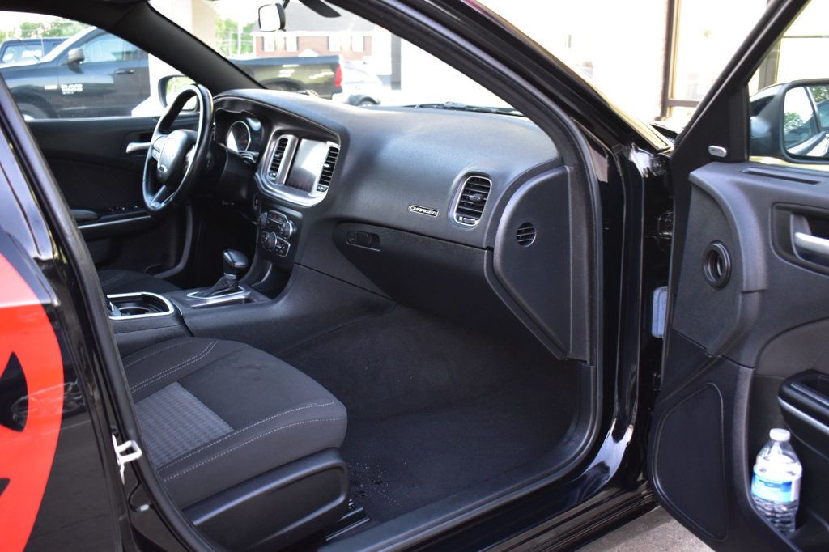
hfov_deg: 55.1
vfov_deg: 38.3
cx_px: 414
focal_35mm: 34
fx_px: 794
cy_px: 276
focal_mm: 23
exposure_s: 1/6
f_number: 3.8
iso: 1600
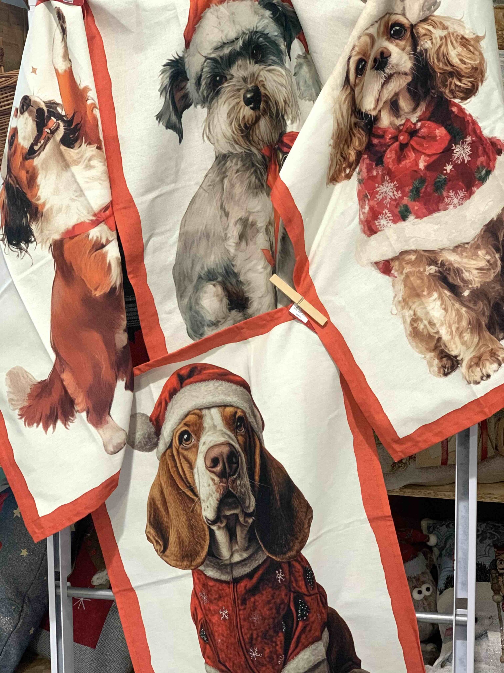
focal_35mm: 52
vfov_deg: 36.8
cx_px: 252
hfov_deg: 28.0
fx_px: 1009
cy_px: 336
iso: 160
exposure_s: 1/50
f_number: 2.4
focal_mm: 6
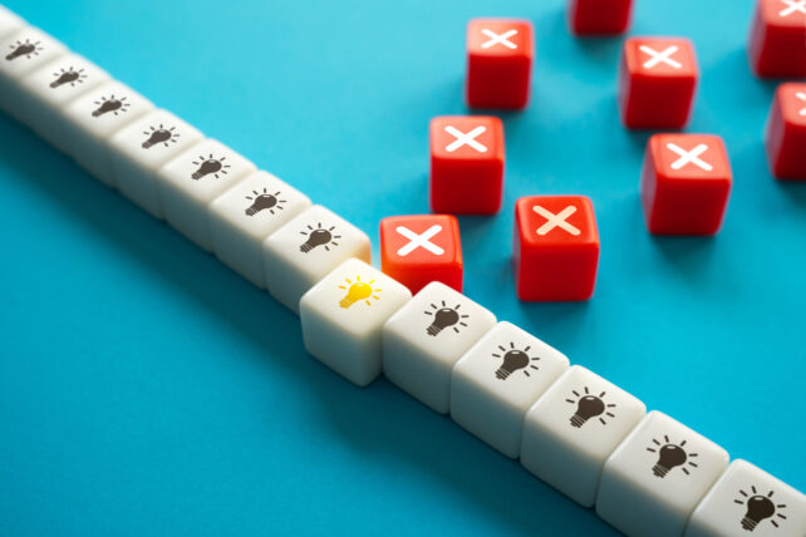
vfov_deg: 26.8
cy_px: 268
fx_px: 1126
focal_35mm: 50
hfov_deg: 39.4
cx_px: 403
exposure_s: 1/125
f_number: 8
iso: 400
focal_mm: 50.3
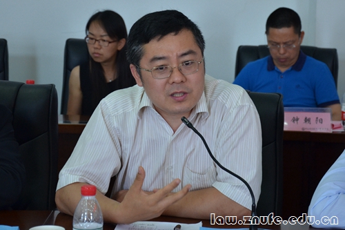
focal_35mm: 87
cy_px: 115
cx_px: 172
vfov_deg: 15.7
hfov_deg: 23.4
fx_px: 833
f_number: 5
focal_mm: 58
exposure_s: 1/50
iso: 800
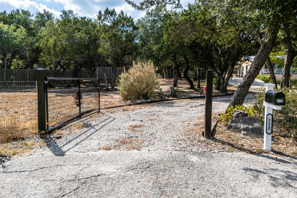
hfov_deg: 96.7
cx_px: 148
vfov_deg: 73.8
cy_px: 99
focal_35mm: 16
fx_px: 132
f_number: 8
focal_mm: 16
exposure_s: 3.2
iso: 200
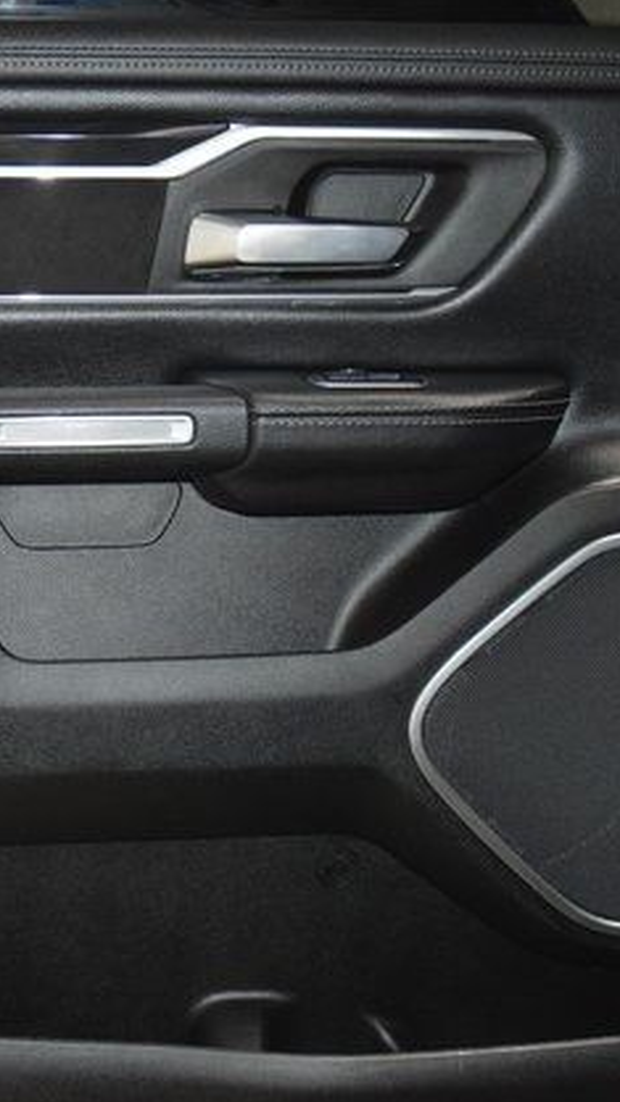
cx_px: 121
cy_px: 547
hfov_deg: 22.3
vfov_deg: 39.2
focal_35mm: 53
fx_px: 1550
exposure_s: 1/125
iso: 3200
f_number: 3.5
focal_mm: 22
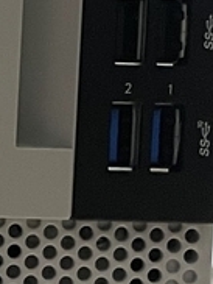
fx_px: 1400
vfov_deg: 11.5
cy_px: 209
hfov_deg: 8.1
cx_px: -260
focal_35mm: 171
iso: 640
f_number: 1.6
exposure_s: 1/30
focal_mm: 4.2
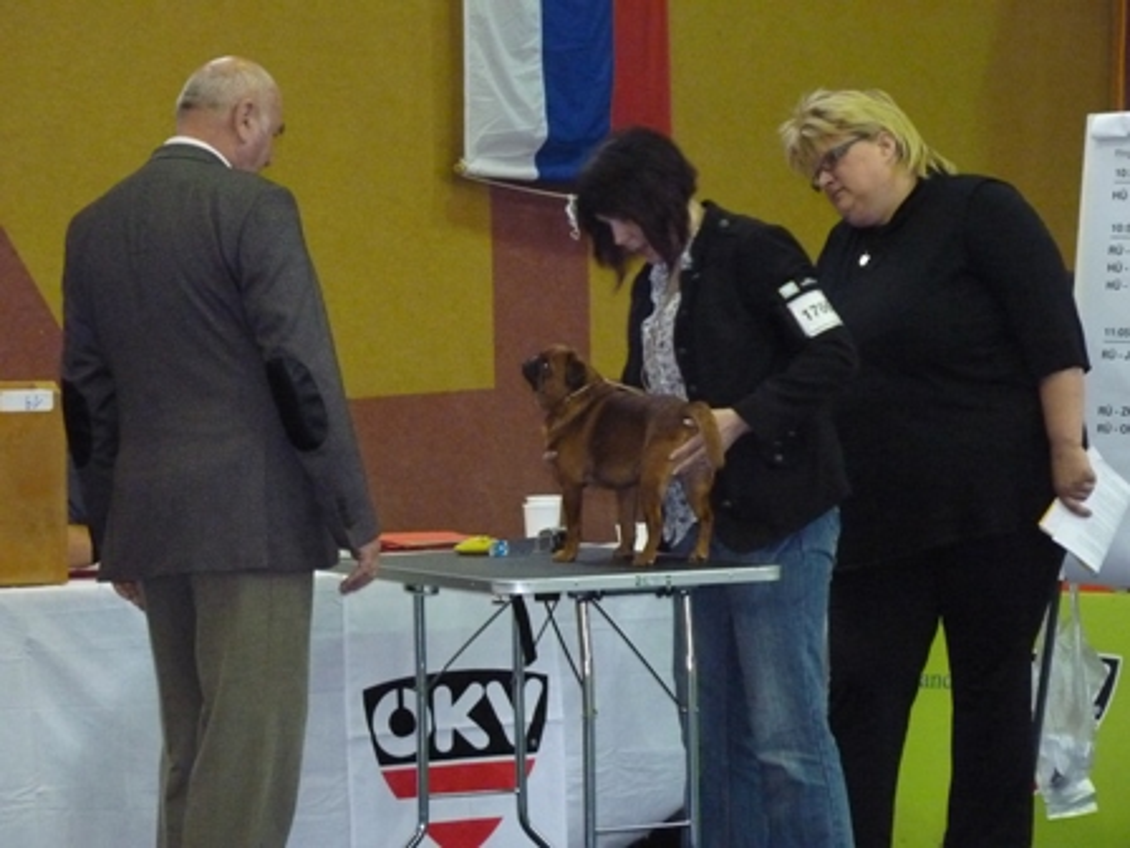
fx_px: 6006
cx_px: 565
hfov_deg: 10.7
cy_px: 424
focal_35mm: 184
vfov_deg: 8.1
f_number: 3.7
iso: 800
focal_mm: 32.7
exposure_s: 1/50
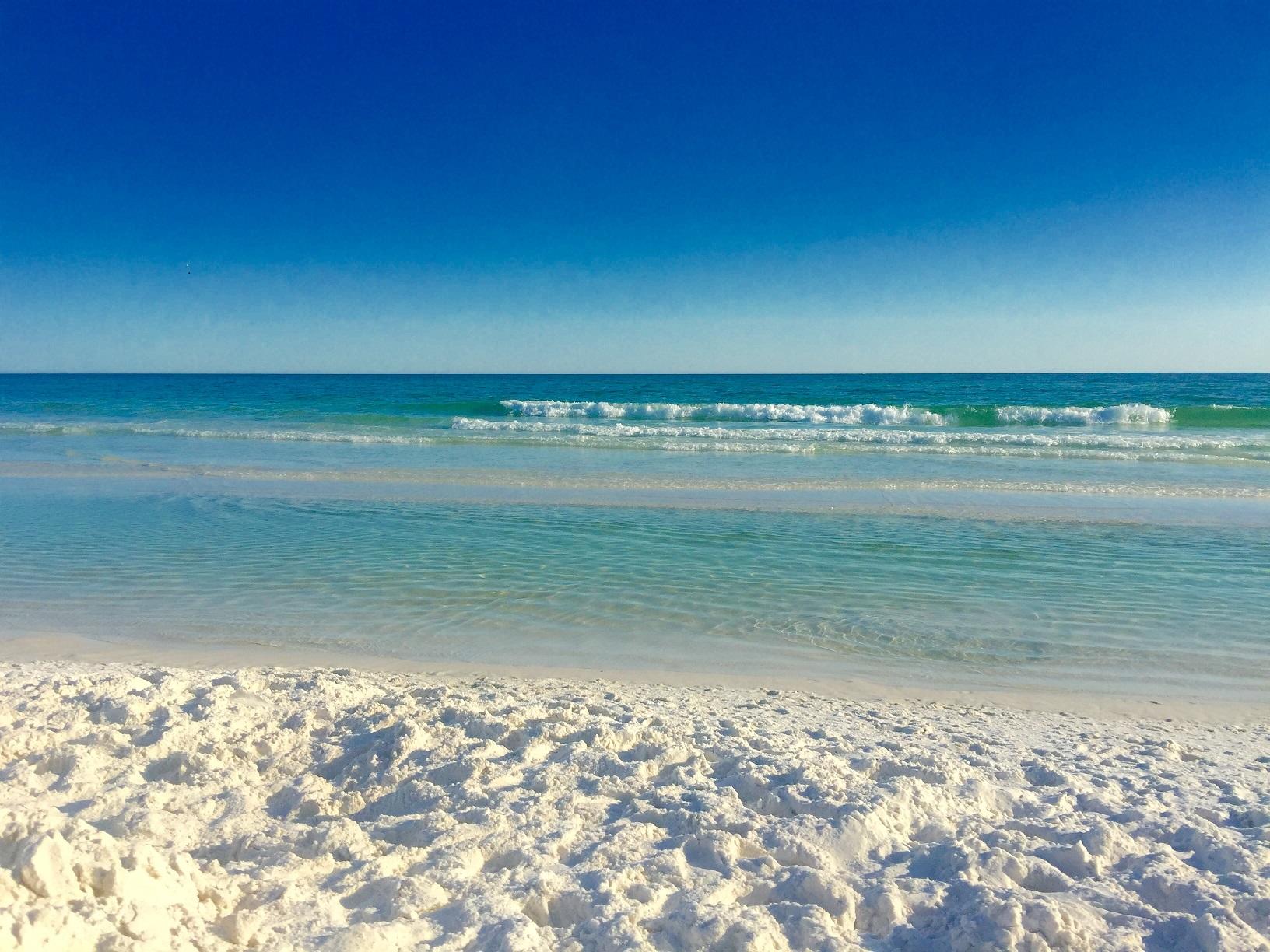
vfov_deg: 48.2
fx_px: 1064
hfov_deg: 61.7
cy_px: 476
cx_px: 635
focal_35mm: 29
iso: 32
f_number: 2.2
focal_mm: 4.15
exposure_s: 1/3300
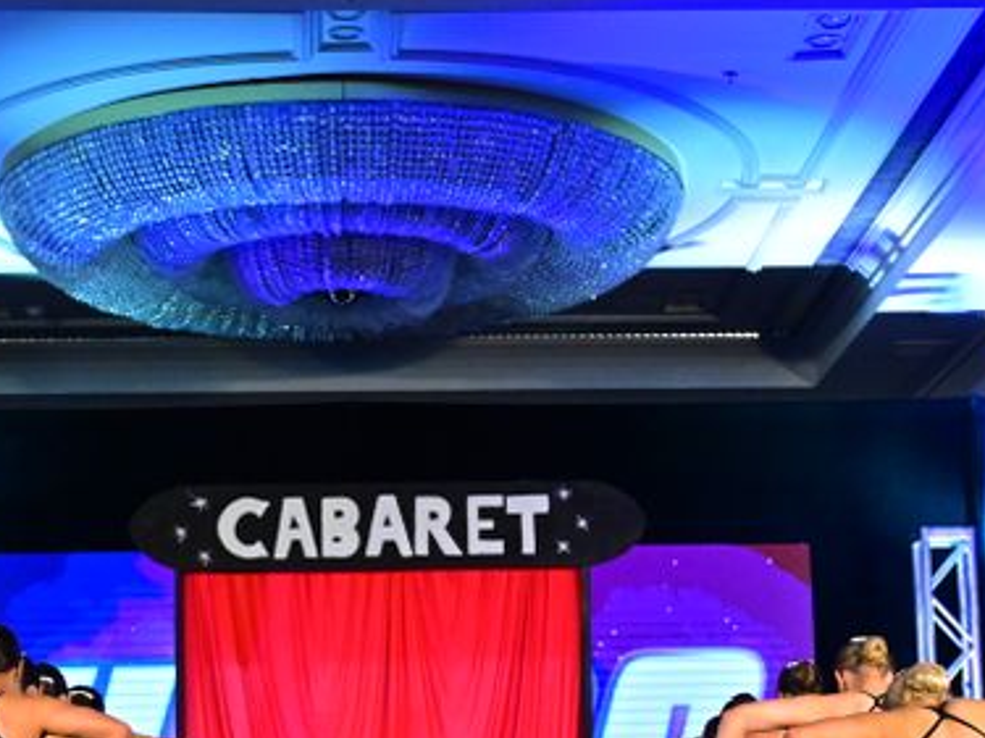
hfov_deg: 21.3
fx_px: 2617
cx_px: 468
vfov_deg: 16.0
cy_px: 529
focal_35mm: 92
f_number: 3.5
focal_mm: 35
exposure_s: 1/800
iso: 5000
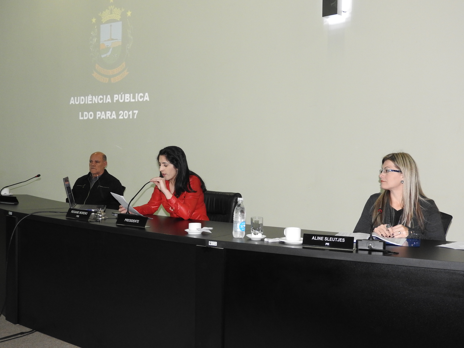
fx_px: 536
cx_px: 232
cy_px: 174
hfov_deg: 46.8
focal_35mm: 40
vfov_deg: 36.0
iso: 360
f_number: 3.8
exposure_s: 1/30
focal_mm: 7.2
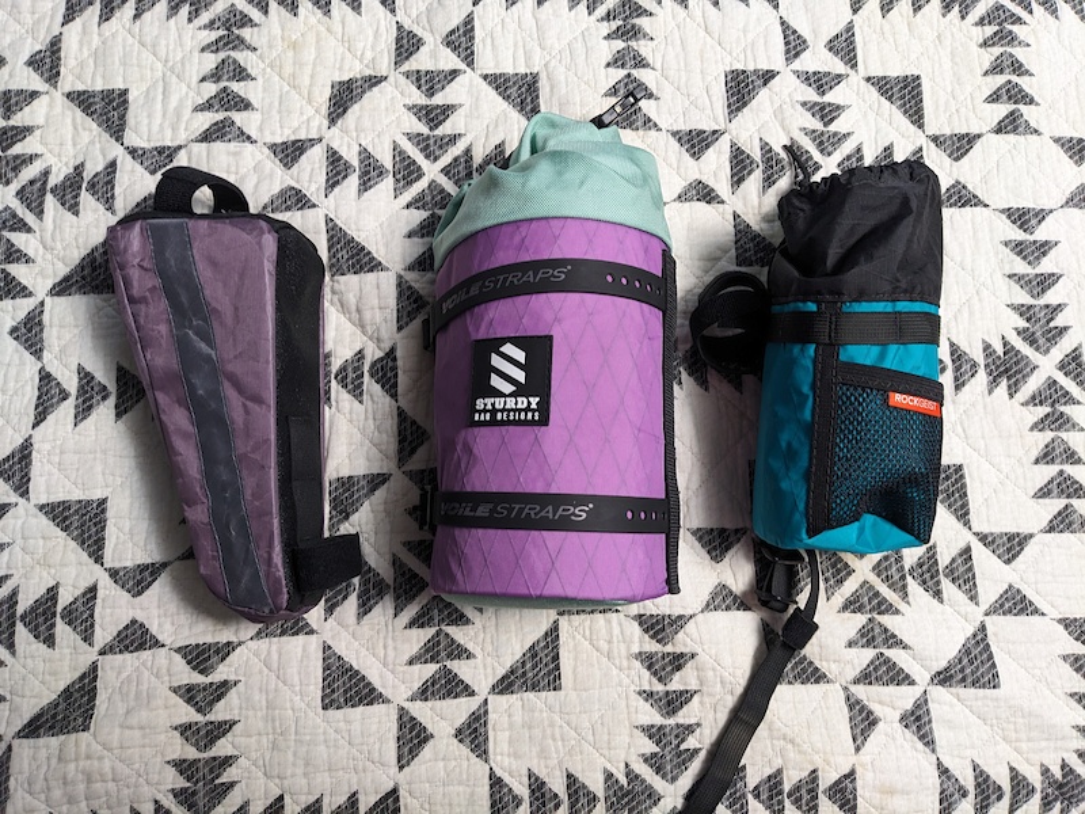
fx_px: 846
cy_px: 407
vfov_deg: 51.4
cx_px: 542
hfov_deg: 65.3
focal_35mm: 27
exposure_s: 1/26.9
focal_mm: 4.38
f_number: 1.73
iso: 160
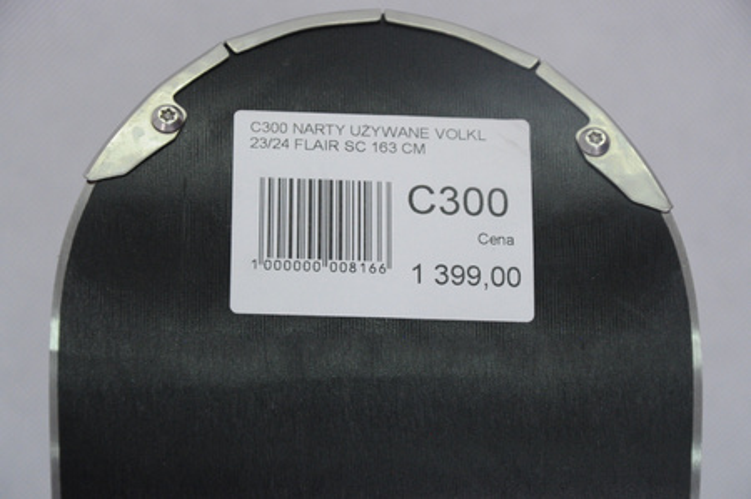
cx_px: 376
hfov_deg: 13.1
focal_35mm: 158
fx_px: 3282
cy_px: 250
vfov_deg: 8.7
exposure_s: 1/125
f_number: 8
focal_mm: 105
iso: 2500
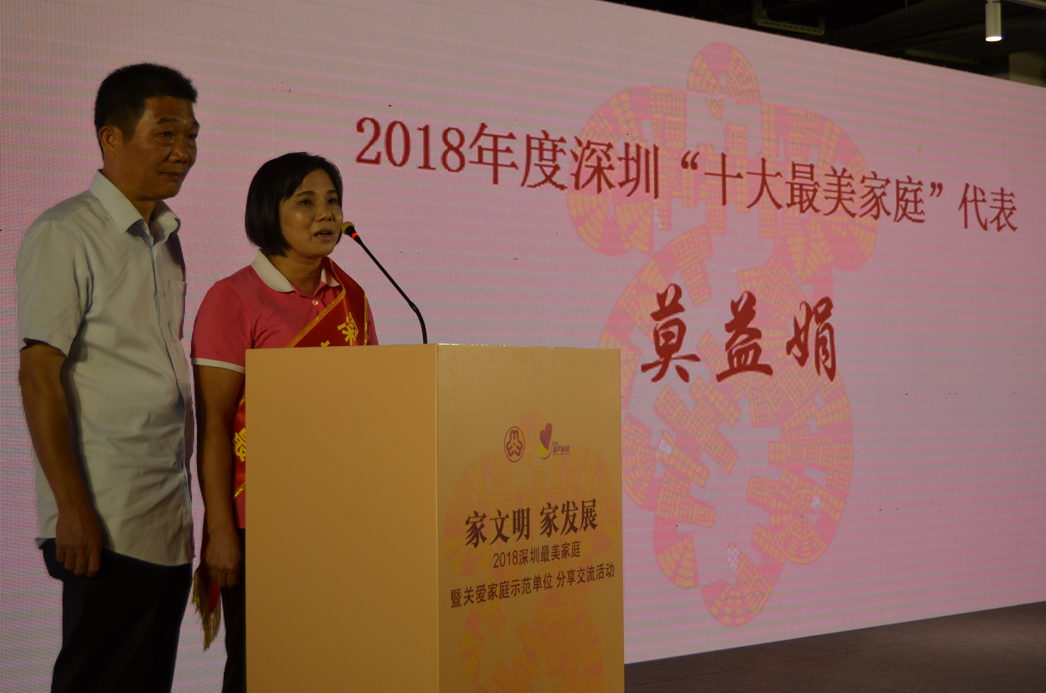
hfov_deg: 35.1
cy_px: 346
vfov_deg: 23.7
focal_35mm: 57
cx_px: 523
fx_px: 1653
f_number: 5.6
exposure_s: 1/125
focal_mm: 38
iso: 360
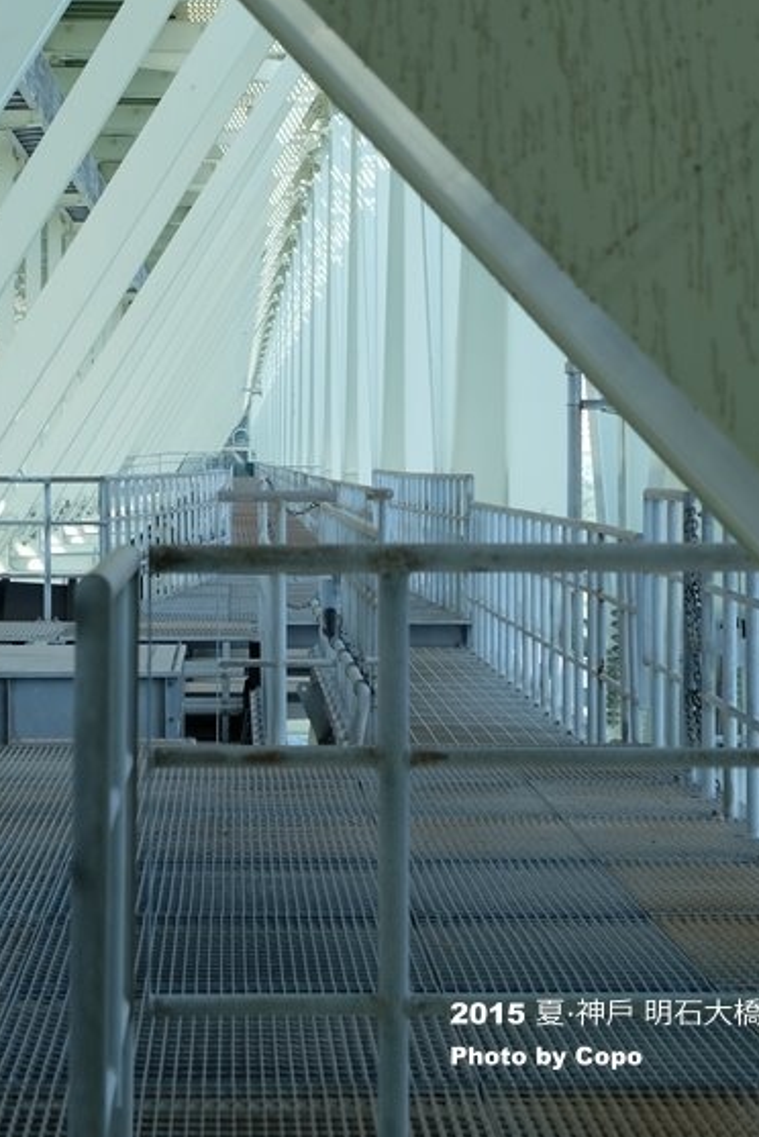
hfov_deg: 10.2
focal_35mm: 134
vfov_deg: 15.2
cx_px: 239
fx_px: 4232
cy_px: 292
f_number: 5.6
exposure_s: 1/150
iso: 200
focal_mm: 55
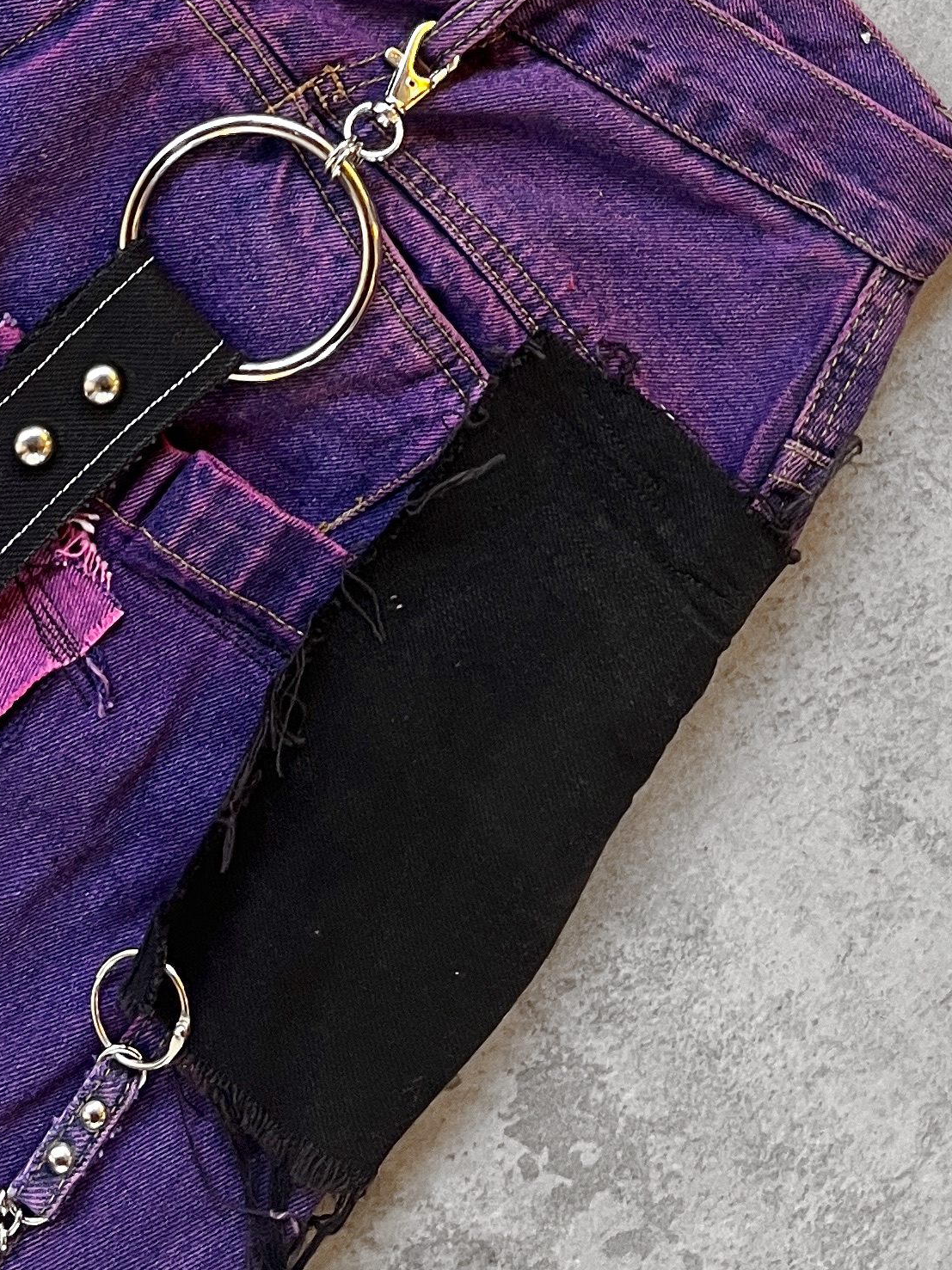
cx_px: 450
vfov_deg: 24.1
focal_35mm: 71
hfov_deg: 20.7
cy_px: -367
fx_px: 2605
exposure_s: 1/65
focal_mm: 5.1
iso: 125
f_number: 1.6
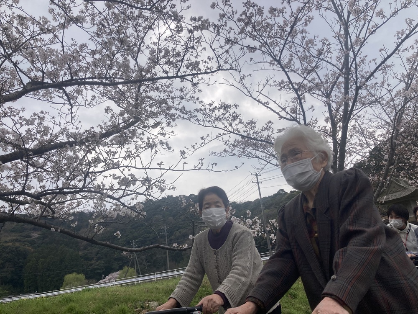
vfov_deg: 49.7
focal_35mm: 28
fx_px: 338
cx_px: 209
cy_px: 157
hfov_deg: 63.4
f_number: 1.8
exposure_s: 1/3436
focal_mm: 3.99
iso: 25
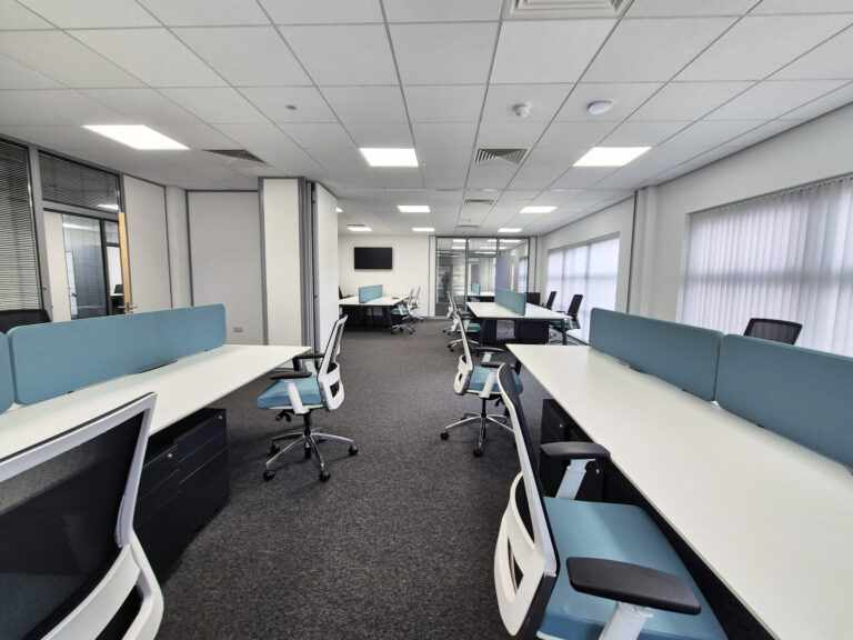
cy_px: 320
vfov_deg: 89.9
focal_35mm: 13
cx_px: 426
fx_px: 320
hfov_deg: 106.2
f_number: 2.2
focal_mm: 2.2
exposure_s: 1/50
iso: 80
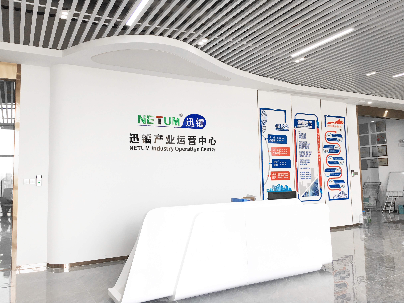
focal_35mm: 29
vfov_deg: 48.2
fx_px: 338
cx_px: 202
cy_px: 152
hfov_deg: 61.7
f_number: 2.2
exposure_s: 1/33
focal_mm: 4.15
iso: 25
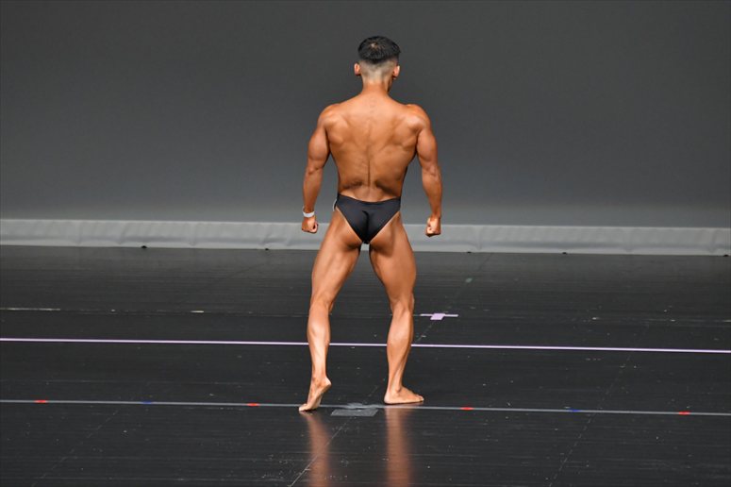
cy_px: 244
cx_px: 366
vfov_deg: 4.0
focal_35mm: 345
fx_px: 7002
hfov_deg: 6.0
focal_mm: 230
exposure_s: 1/400
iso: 4000
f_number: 5.6
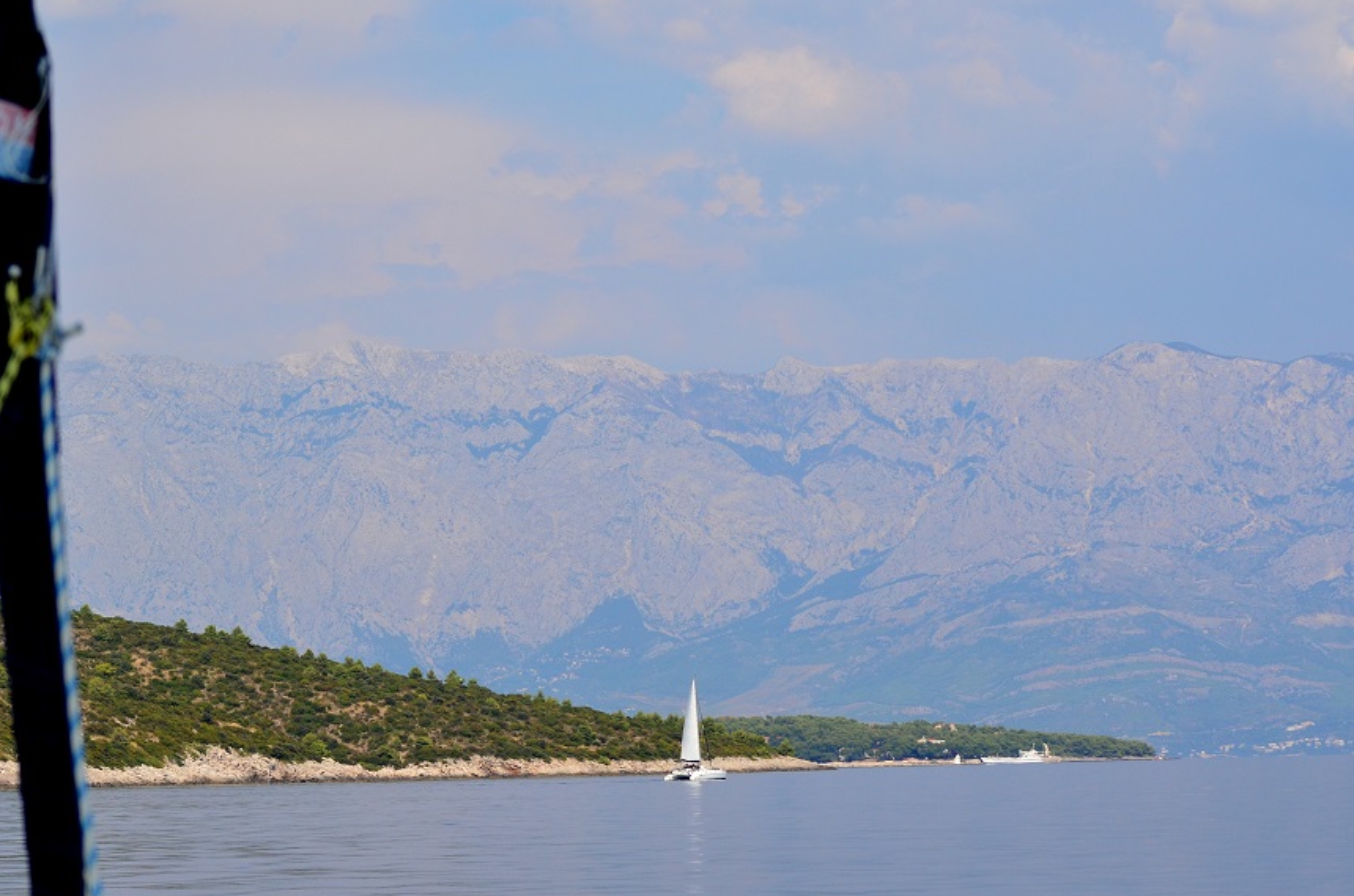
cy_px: 453
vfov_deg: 11.2
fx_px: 4578
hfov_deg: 16.8
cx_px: 750
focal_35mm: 122
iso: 400
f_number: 5.6
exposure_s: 1/2500
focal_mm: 70
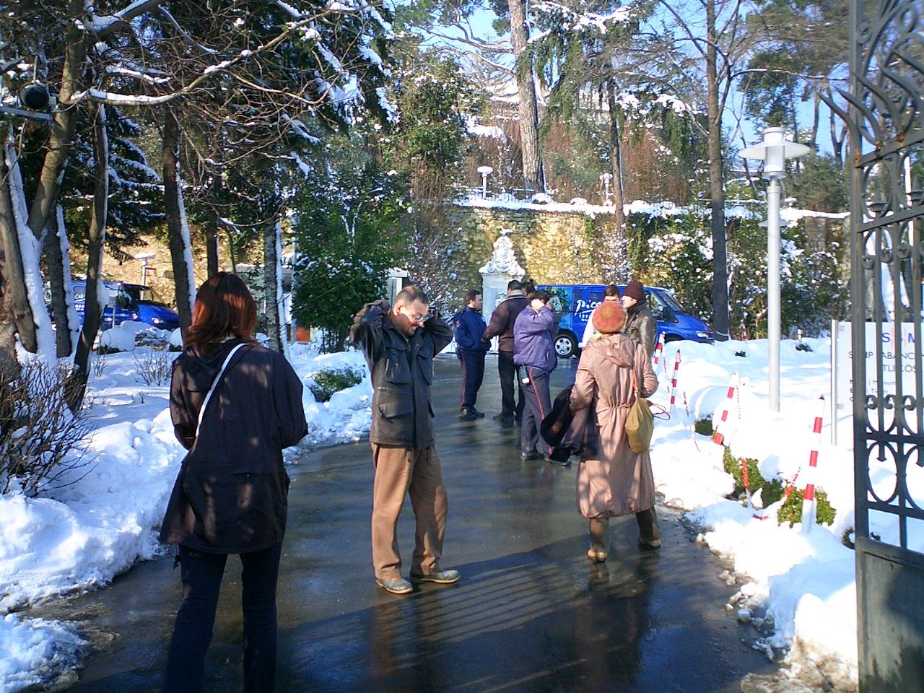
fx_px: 988
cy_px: 346
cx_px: 462
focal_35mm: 37
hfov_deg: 50.1
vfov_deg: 38.7
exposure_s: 1/400
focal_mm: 5.6
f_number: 3.5
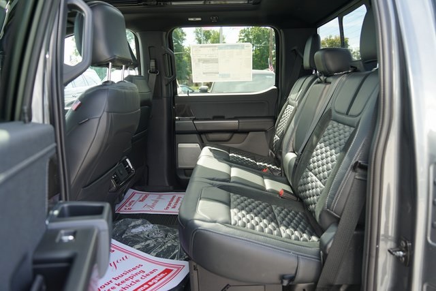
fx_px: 339
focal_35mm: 28
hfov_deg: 65.5
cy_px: 146
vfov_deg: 46.4
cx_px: 218
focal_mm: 28
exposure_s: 1/60
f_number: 4.5
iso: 100
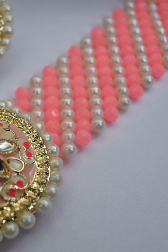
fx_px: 448
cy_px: 156
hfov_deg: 20.8
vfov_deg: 31.3
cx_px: 16
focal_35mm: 64
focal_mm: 18
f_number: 3.5
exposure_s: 1/60
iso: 100
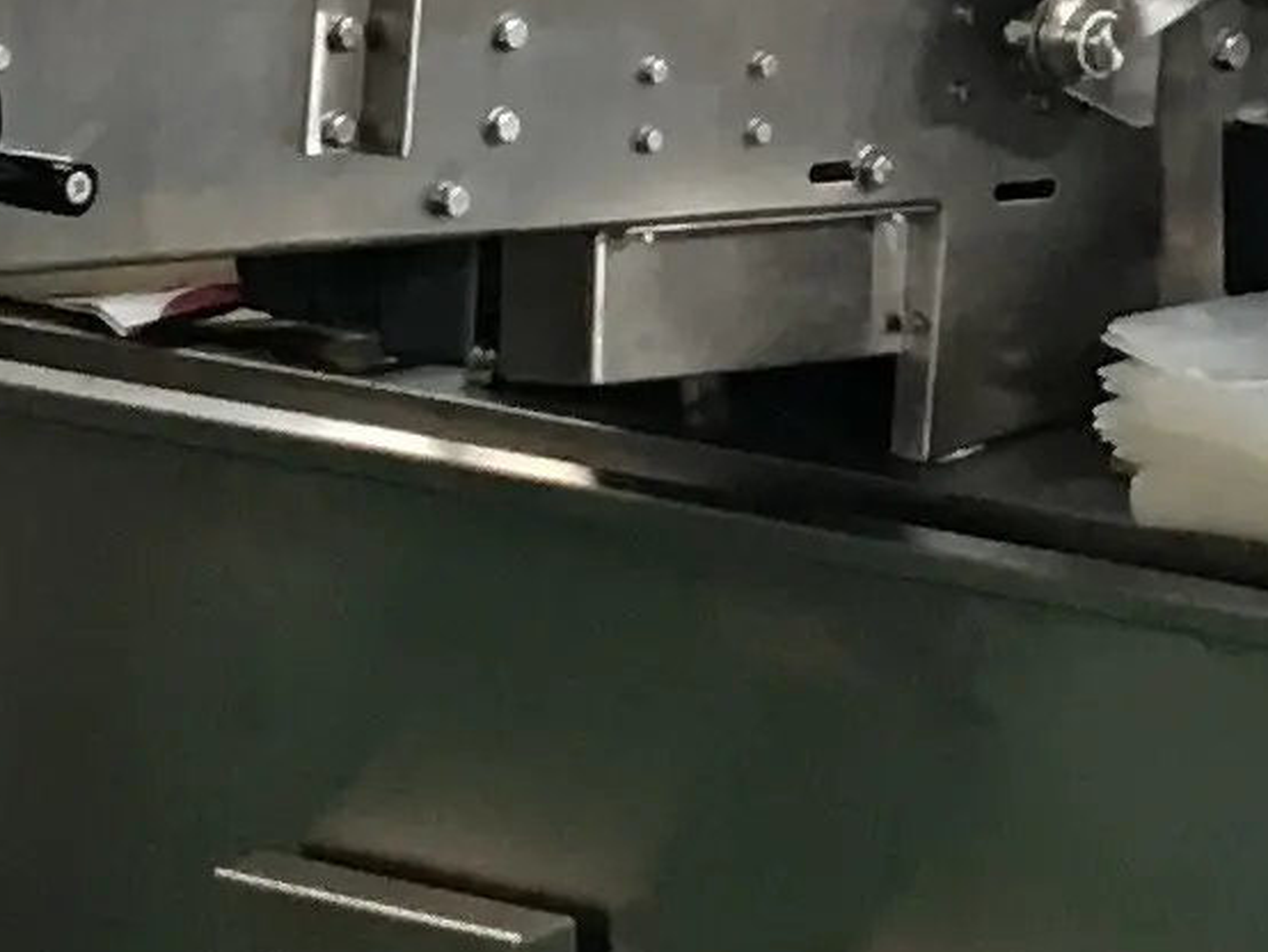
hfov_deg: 9.1
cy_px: -497
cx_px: 2014
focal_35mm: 211
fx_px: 7732
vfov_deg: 6.9
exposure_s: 1/17
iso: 80
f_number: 2.2
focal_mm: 4.15
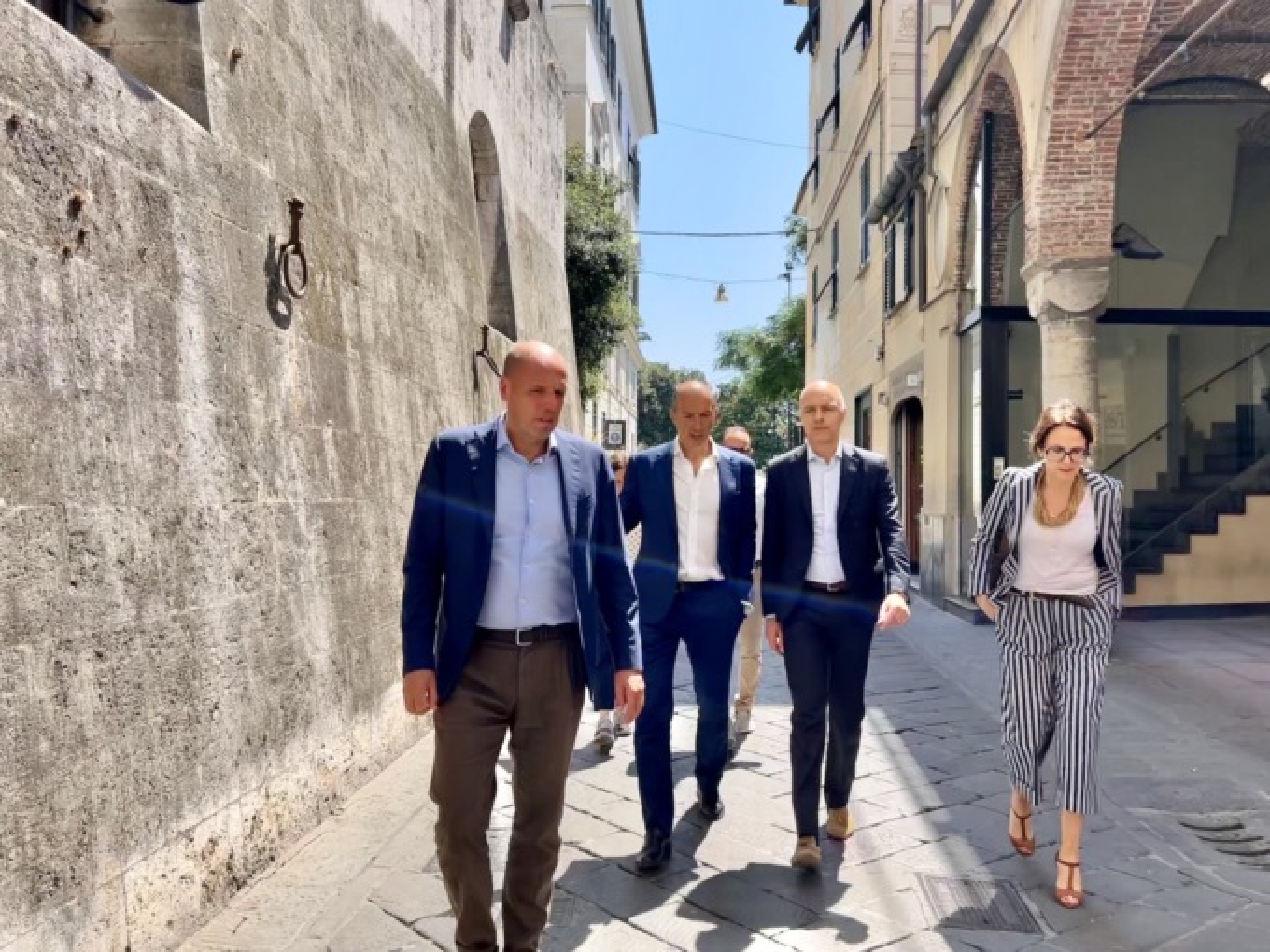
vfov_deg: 53.1
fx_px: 954
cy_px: 476
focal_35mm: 26
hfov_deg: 67.3
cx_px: 635
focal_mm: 5.7
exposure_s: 1/1808
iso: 50
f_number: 1.5
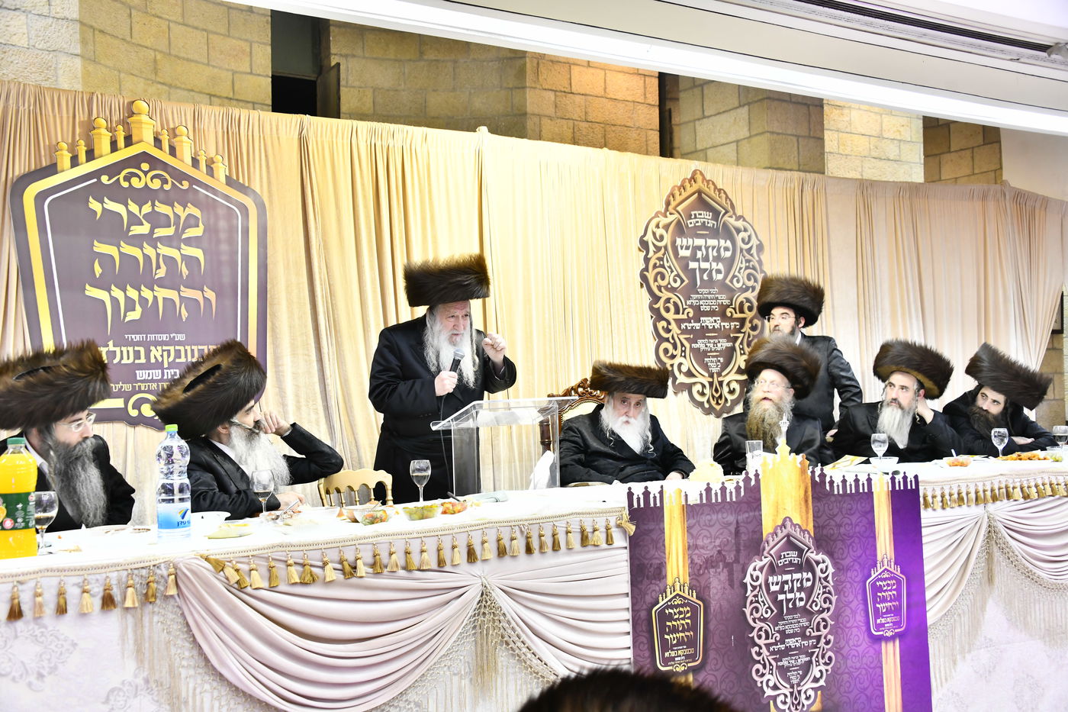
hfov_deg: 53.1
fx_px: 1068
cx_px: 534
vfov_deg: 36.9
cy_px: 356
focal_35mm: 36
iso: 1600
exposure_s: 1/100
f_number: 5.6
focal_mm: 36
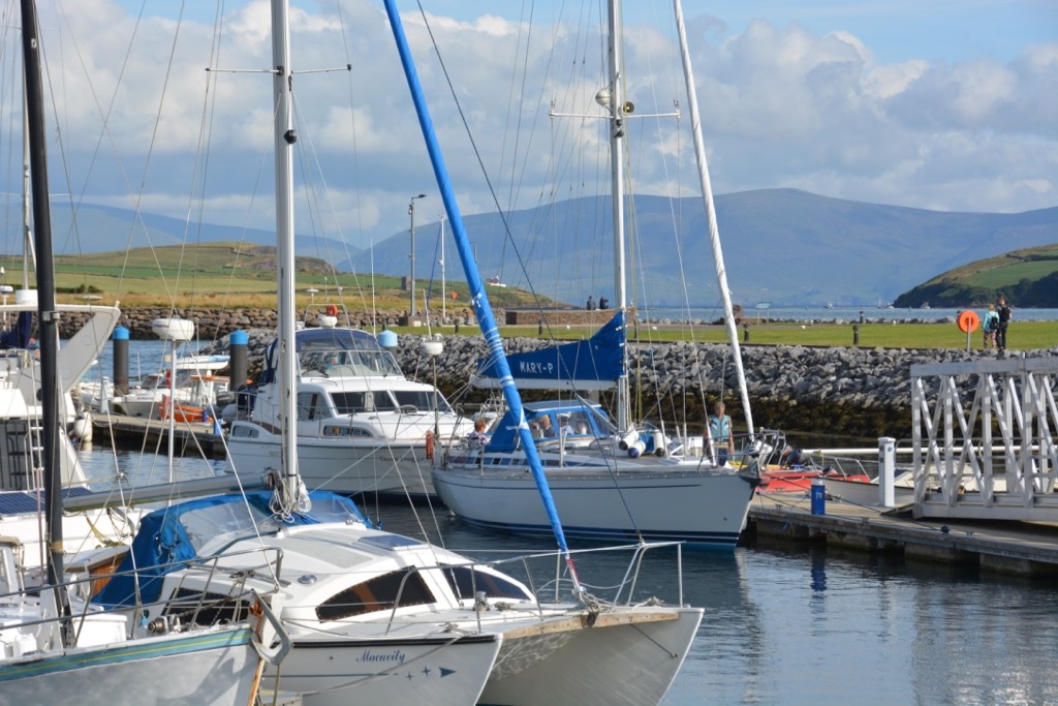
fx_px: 3086
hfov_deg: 19.5
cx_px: 529
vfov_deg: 13.0
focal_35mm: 105
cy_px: 353
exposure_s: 1/250
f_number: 8
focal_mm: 70
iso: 100
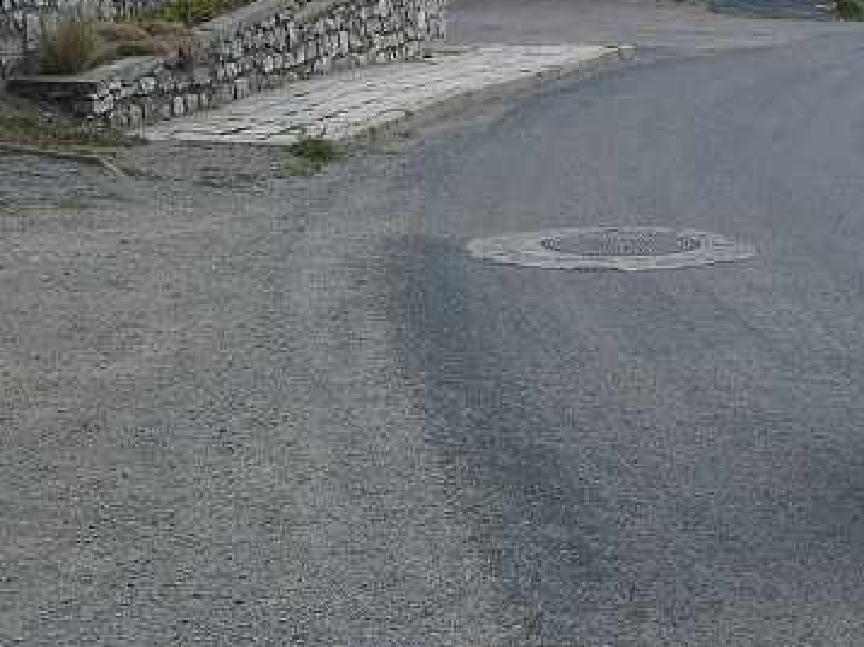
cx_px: 927
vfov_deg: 16.8
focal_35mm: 85
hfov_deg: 21.9
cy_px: -65
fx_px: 2120
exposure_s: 1/400
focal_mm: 6.3
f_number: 4.4
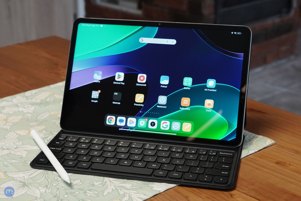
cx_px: 150
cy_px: 100
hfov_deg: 37.5
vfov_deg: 25.5
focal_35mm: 53
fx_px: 443
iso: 5000
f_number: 8
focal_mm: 53
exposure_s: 1/160
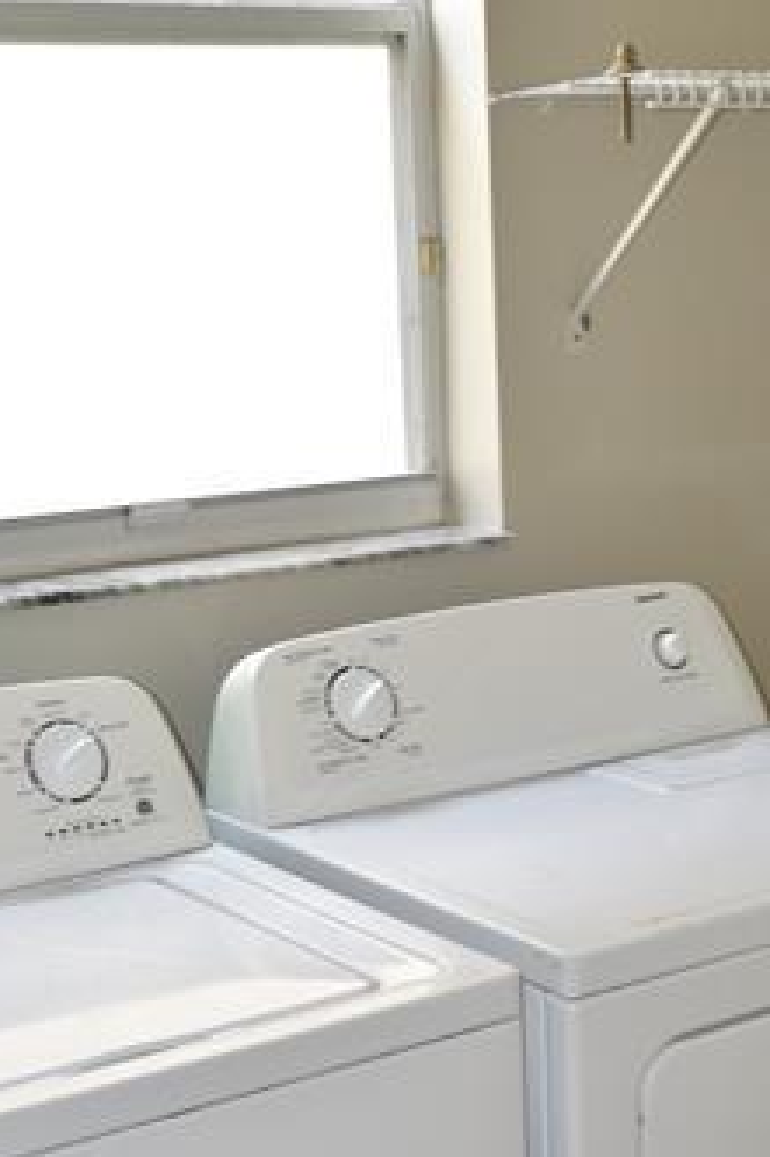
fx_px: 2087
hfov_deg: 20.8
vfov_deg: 30.9
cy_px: 652
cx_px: 267
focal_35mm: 65
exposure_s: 1/15
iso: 100
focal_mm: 24
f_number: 6.3
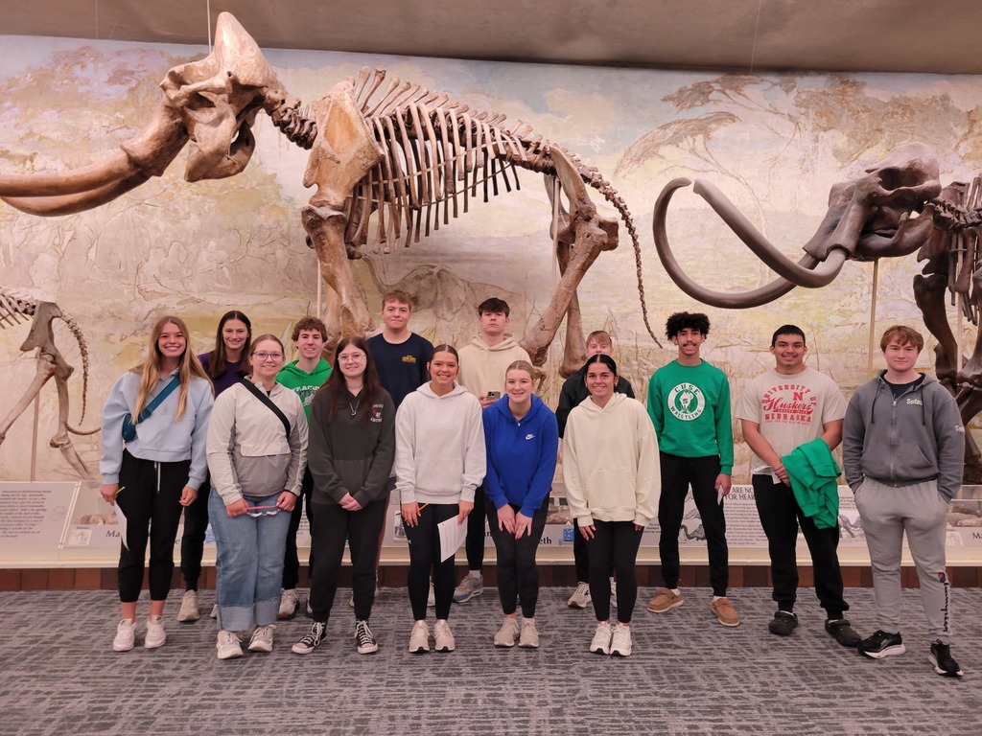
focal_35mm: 26
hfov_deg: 67.3
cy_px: 368
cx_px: 491
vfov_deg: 53.1
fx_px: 738
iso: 200
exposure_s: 1/60
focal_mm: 5.4
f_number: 1.8
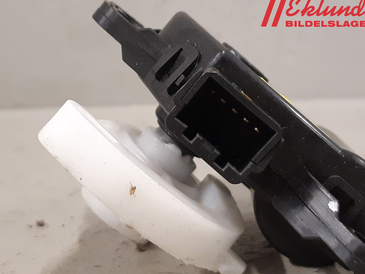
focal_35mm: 27
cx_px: 185
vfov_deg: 51.4
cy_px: 138
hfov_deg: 65.3
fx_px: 285
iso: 200
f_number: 1.7
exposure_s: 1/50
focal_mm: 3.93
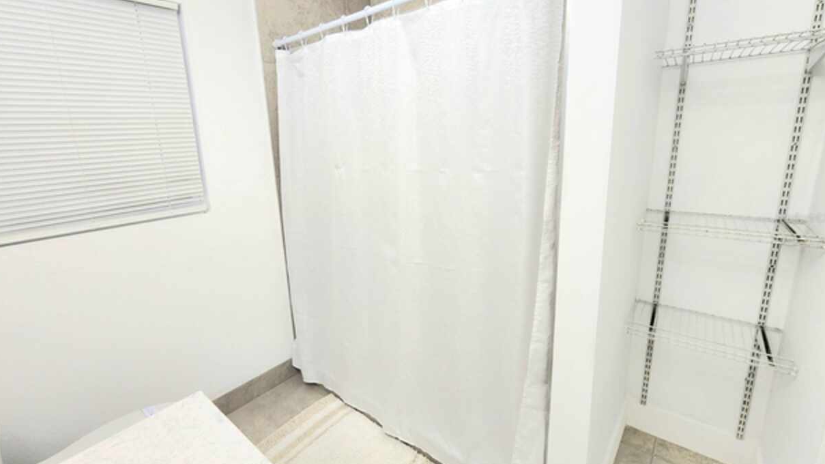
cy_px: 218
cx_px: 395
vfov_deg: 70.5
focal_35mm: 15
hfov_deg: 102.9
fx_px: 328
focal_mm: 2.2
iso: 80
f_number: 2.2
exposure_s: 1/60.2
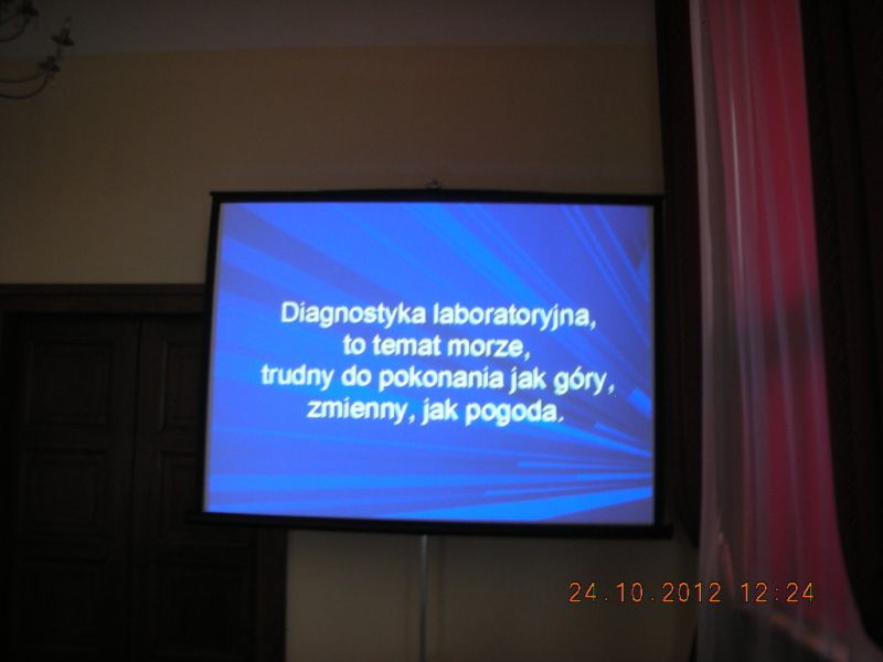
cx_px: 442
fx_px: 893
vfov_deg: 40.7
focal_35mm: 35
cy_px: 331
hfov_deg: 52.6
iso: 77
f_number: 3
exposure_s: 1/3.9
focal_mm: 5.8
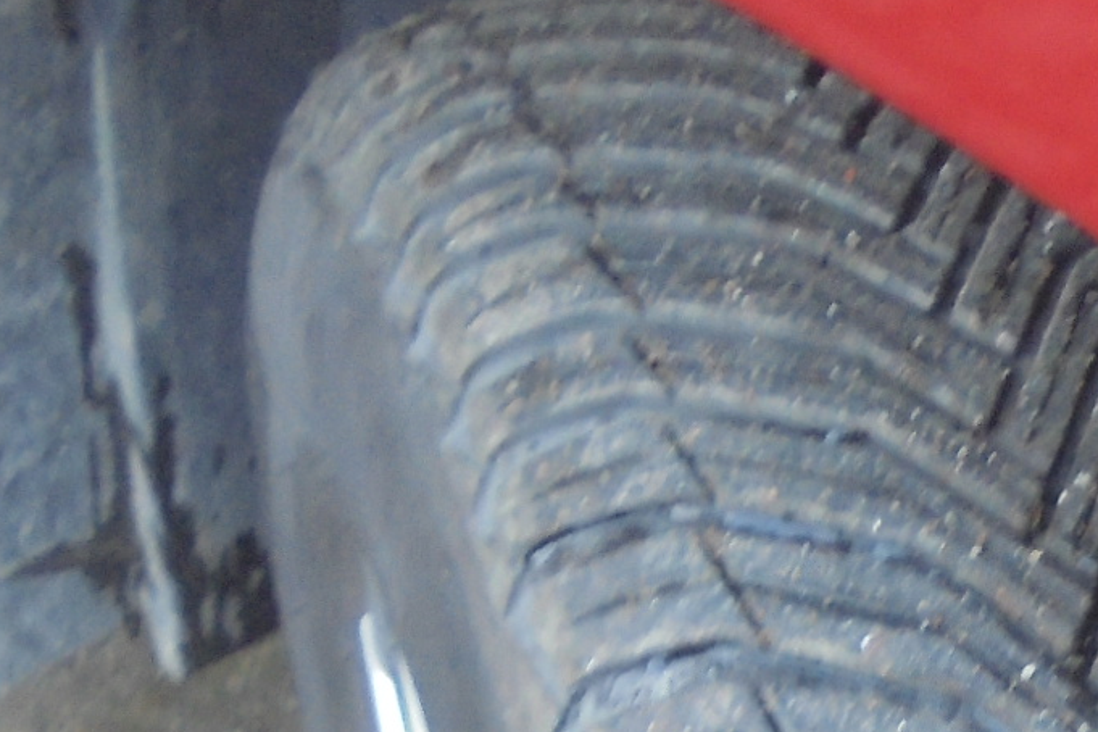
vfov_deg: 12.1
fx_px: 3141
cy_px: 1380
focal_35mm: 103
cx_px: 998
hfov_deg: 19.4
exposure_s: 1/30
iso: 200
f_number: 3.5
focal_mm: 4.6
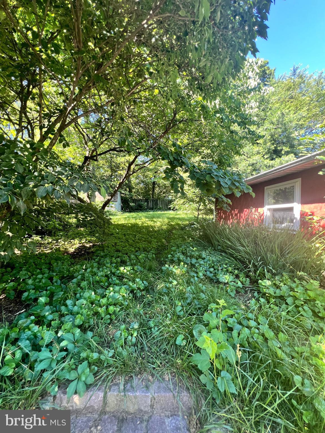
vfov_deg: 106.2
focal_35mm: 13
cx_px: 162
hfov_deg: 89.9
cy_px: 216
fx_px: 163
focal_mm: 1.57
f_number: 1.8
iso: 64
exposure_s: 1/99
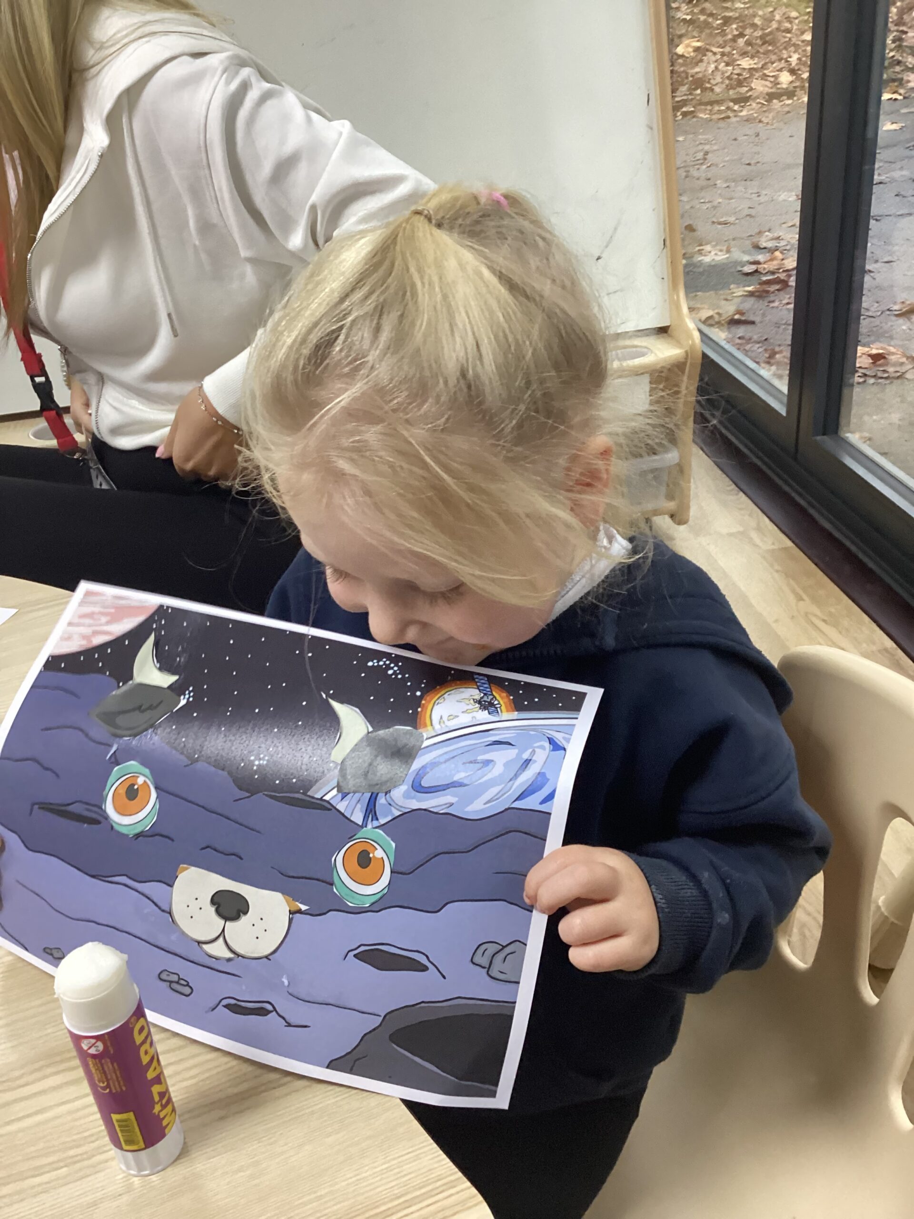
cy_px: 610
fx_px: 1091
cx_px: 457
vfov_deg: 58.4
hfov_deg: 45.4
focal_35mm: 31
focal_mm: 3.3
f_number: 2.4
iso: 320
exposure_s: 1/50
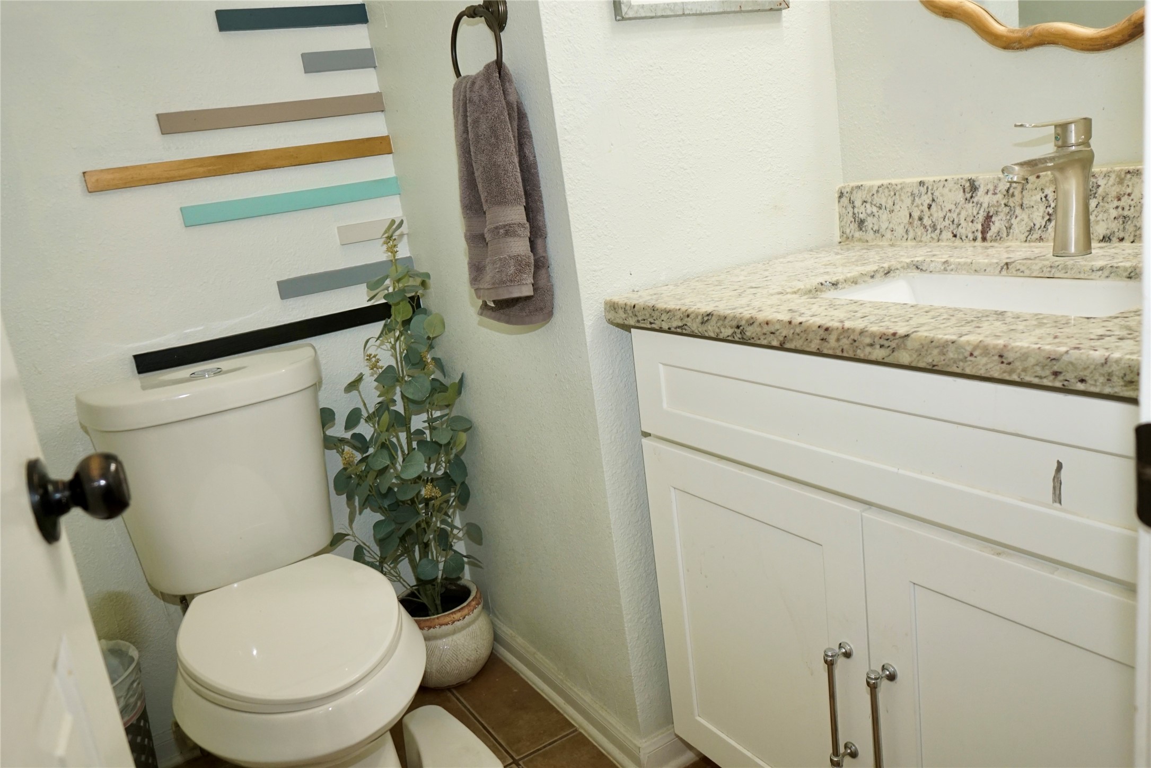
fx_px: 863
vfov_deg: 47.9
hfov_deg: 67.4
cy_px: 384
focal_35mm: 27
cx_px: 576
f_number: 4.5
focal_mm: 18
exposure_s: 1/100
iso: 800
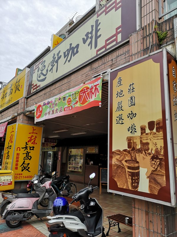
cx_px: 88
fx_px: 184
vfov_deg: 65.3
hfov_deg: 51.4
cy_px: 118
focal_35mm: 27
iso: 50
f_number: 1.8
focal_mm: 3.95
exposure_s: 1/1115
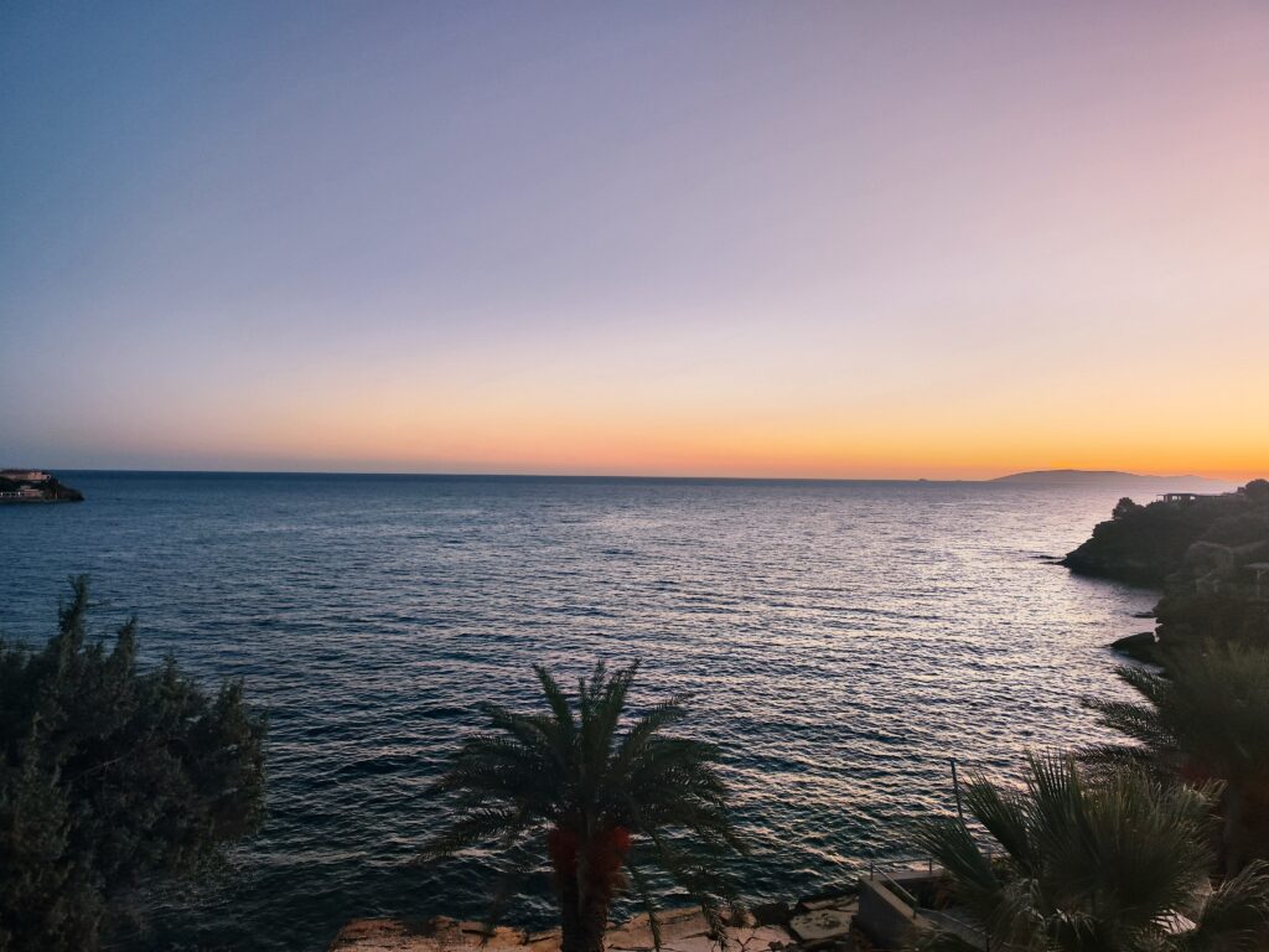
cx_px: 634
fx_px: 843
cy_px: 476
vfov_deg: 58.9
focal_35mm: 23
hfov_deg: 73.9
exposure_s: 1/100
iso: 404
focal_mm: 7.01
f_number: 1.69
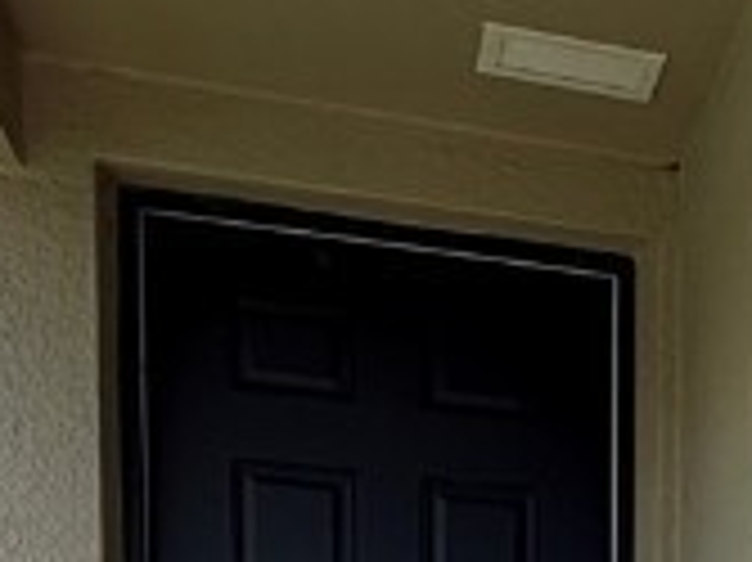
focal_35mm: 86
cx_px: 1031
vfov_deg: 14.4
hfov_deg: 20.4
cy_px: 1111
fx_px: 1867
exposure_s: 1/970
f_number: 2.2
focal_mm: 2.22
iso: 50
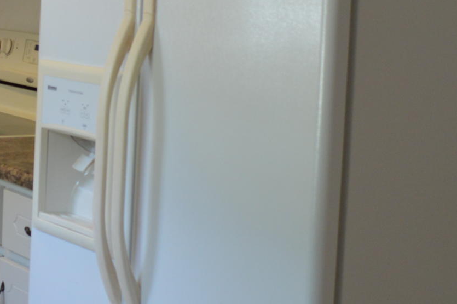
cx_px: -76
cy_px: 48
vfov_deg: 14.0
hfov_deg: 19.9
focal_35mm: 97
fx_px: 1230
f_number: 4
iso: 400
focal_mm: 18
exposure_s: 1/60
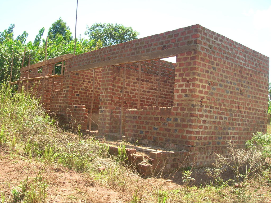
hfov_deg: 54.0
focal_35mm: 34
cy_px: 102
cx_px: 136
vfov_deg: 41.8
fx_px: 266
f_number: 4.9
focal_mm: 5.7
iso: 50
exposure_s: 1/86
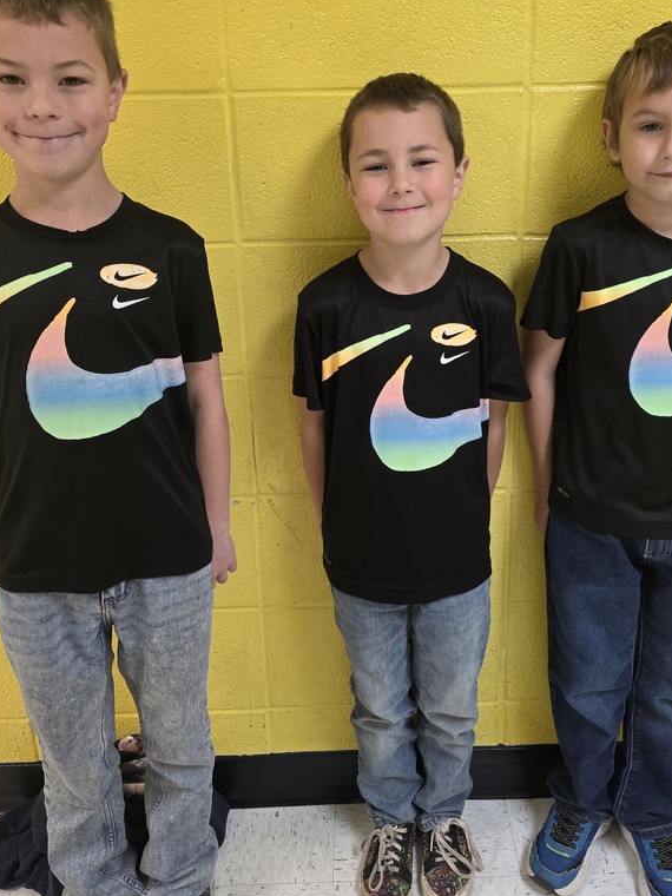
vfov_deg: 58.0
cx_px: 369
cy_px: 370
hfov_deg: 45.4
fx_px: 802
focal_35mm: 31
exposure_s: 1/120
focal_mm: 6.3
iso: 160
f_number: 1.7
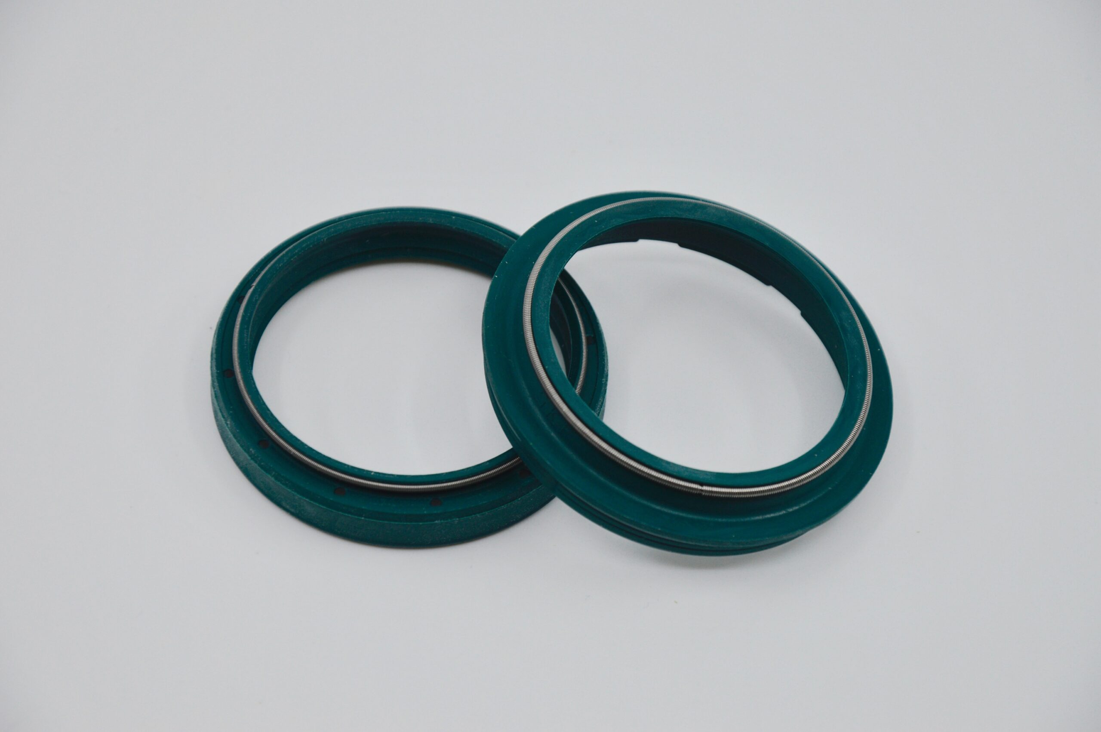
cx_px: 550
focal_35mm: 158
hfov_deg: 13.1
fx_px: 4812
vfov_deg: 8.7
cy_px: 366
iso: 100
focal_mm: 105
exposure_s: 1/200
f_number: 7.1
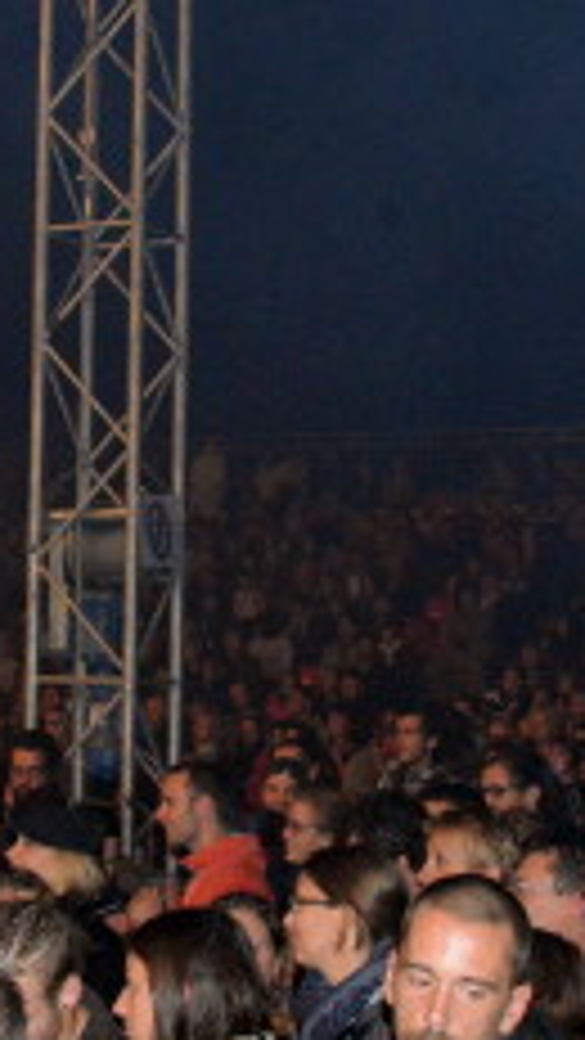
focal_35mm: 89
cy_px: 403
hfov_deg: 13.4
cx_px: 4
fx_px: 2453
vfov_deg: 23.9
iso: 6400
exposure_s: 1/60
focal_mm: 28
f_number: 8
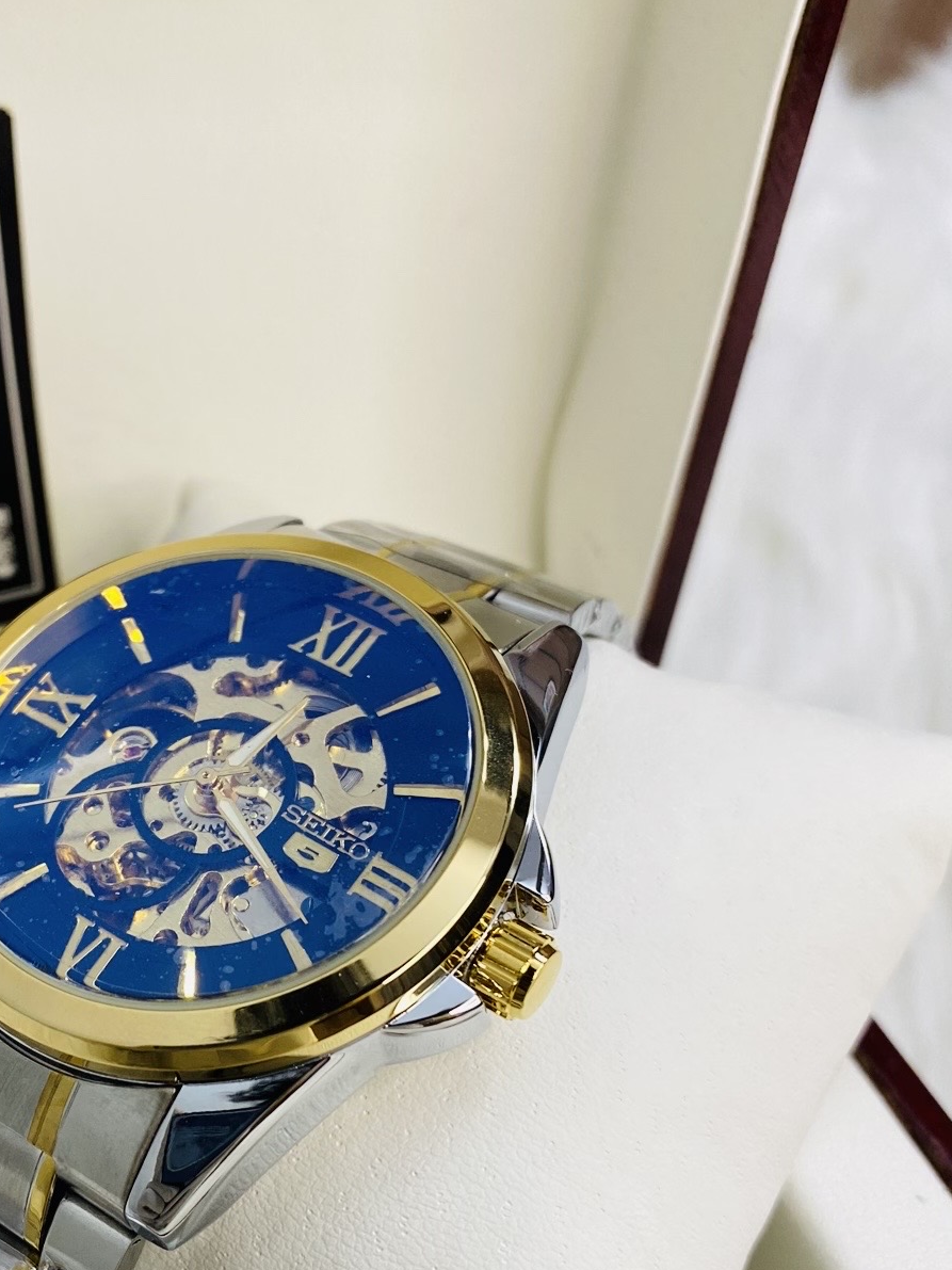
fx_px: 1614
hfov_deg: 32.1
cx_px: 206
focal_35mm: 44
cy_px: 832
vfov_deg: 42.5
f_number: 1.8
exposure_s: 1/101
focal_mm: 4.25
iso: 100
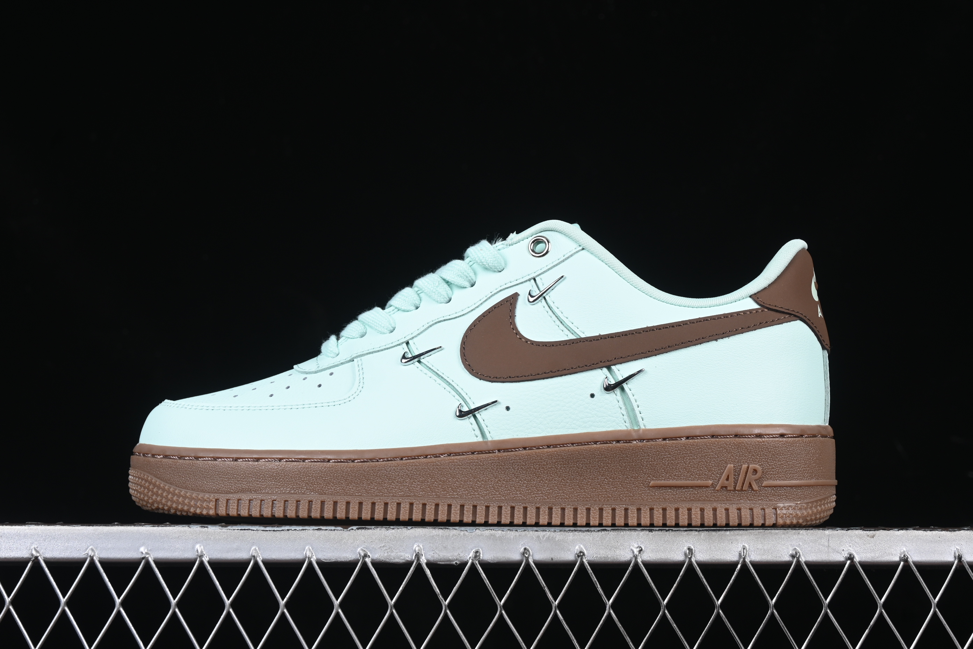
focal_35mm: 75
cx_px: 486
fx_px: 2027
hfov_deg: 27.0
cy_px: 324
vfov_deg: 18.2
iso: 160
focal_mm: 50
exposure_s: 1/80
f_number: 8
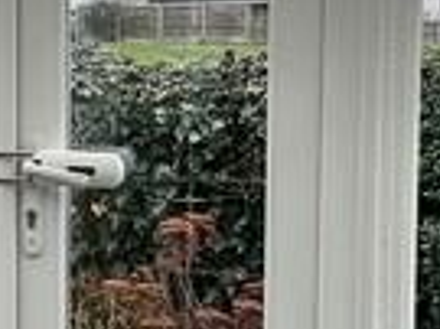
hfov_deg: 16.4
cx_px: -280
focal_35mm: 106
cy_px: 147
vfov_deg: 13.9
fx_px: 1346
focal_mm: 2.22
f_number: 2.2
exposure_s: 1/219
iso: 40
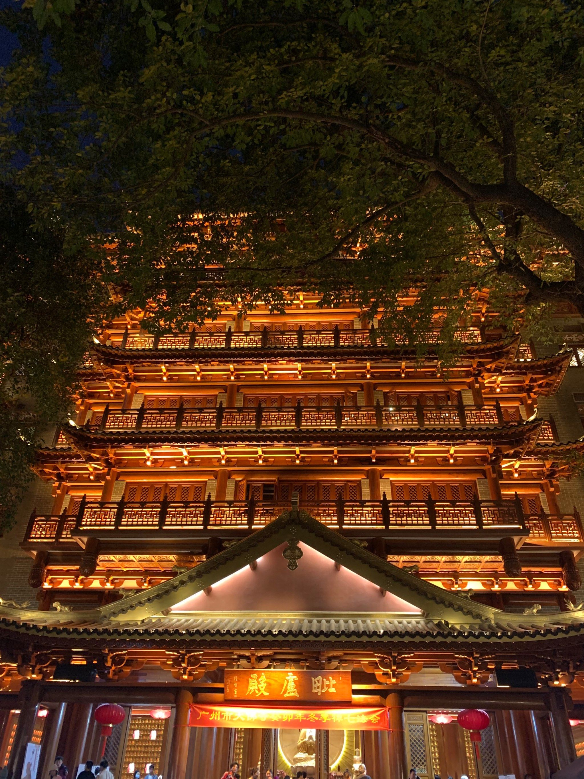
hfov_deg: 53.1
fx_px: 585
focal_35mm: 26
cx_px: 292
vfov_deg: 67.3
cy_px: 390
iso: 500
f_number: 1.8
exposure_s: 1/25
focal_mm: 4.25
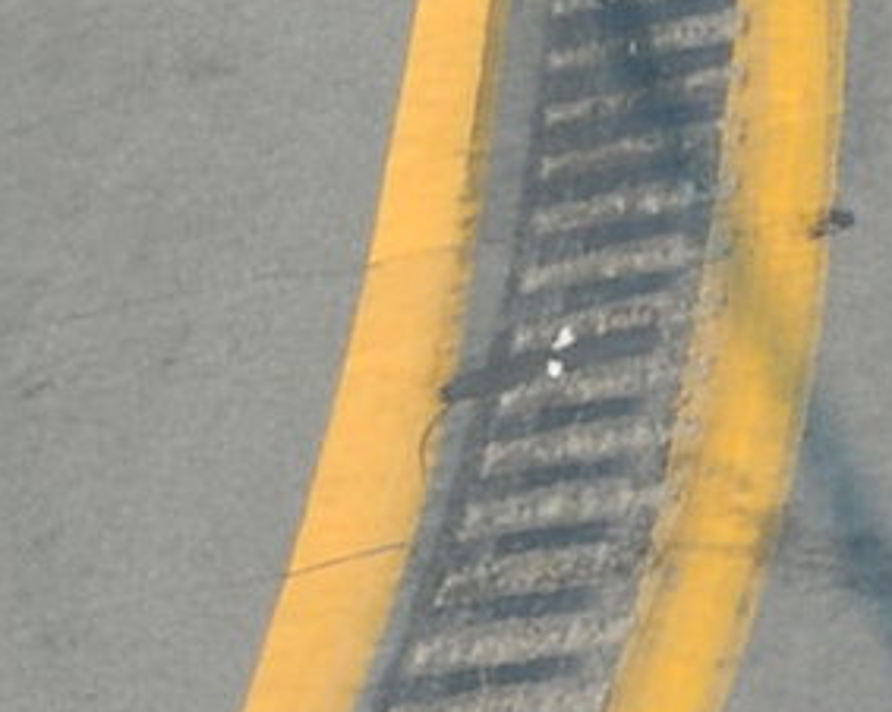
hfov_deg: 2.8
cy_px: -1695
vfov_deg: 2.2
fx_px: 18098
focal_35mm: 686
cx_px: -785
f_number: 8
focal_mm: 86
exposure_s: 1/800
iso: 320
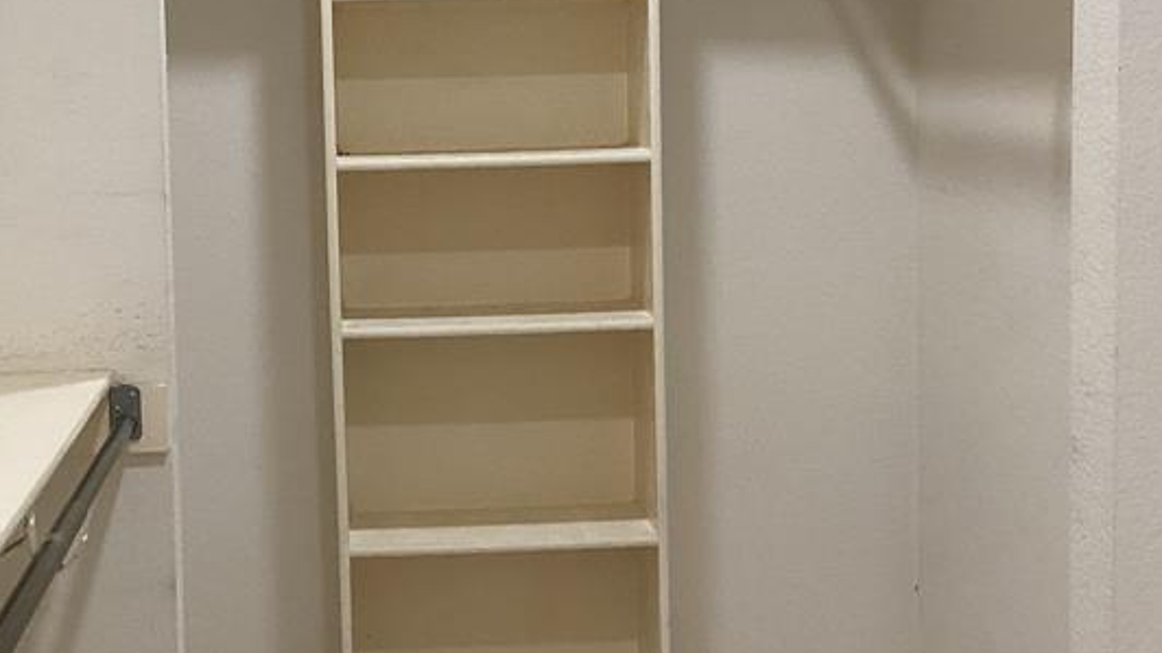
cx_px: 437
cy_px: 247
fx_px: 2002
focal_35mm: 65
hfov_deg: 32.2
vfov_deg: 18.5
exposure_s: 1/60
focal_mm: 3.3
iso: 125
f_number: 2.4
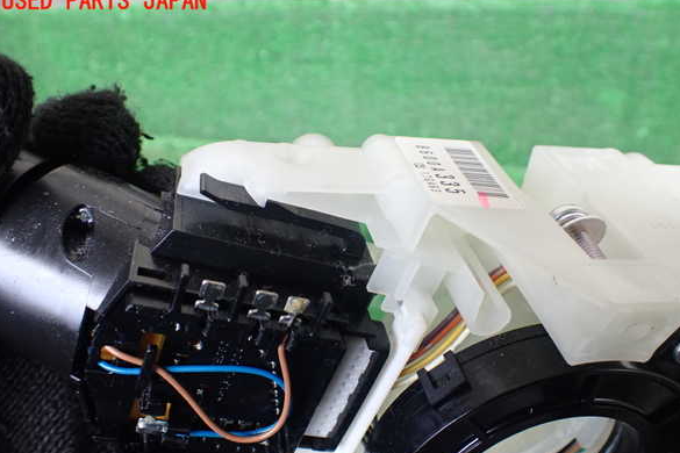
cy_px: 249
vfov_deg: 41.1
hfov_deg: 58.7
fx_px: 604
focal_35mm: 32
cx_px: 344
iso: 250
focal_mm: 5.4
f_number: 2.3
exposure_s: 1/125
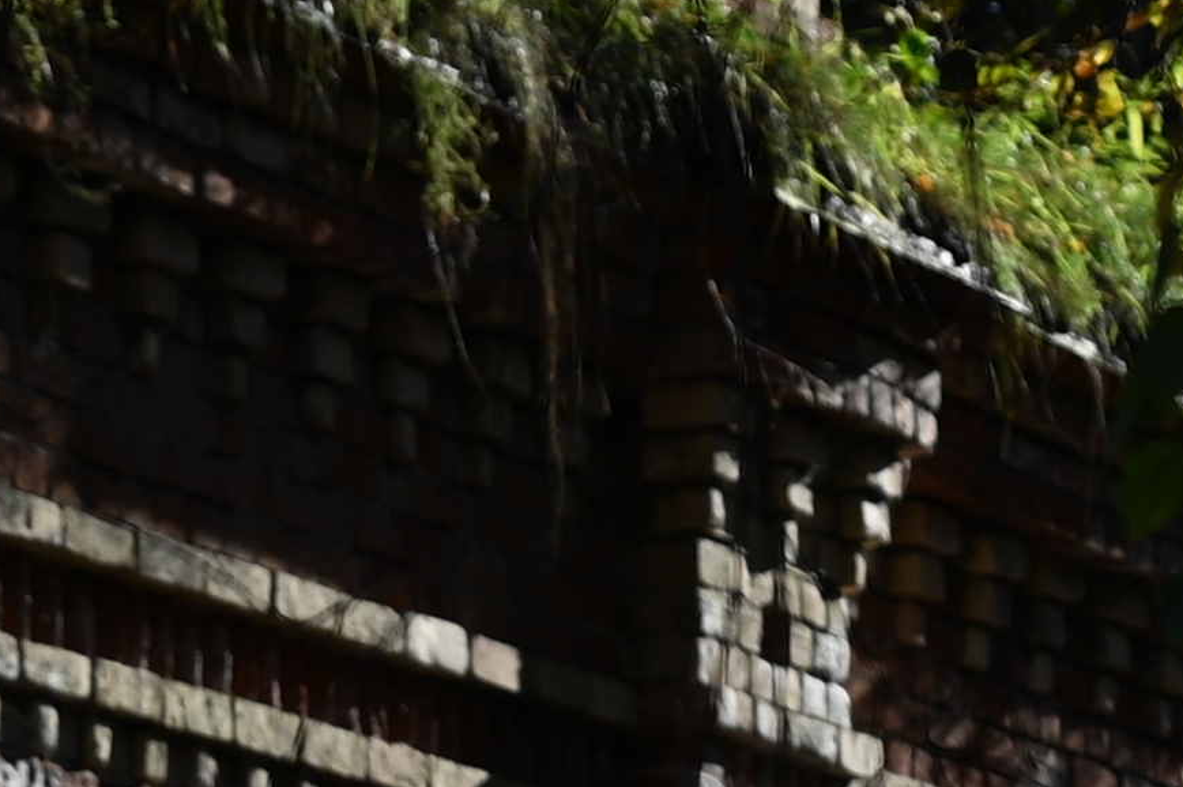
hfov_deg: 6.0
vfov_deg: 4.0
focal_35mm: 341
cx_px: 310
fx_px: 11197
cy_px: 1472
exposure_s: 1/800
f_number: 4
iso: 100
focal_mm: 49
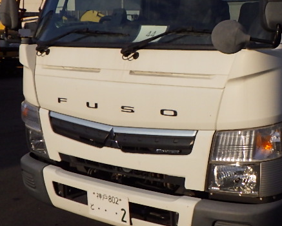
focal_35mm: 64
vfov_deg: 23.8
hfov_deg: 28.8
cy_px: 85
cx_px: 232
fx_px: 534
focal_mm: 5
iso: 250
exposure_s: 1/2500
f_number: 4.2
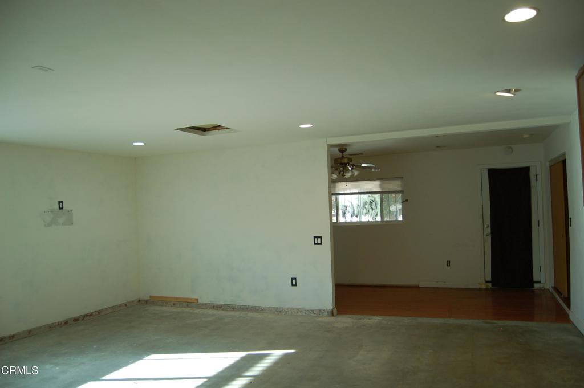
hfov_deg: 67.4
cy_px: 194
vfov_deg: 47.9
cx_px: 292
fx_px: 438
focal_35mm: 27
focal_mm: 18
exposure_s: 1/80
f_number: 4.5
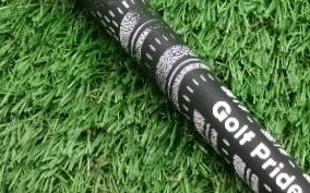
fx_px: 566
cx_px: 118
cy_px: 7
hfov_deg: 30.5
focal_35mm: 67
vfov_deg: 18.9
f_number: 3.9
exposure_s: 1/34
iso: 800
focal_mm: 5.1
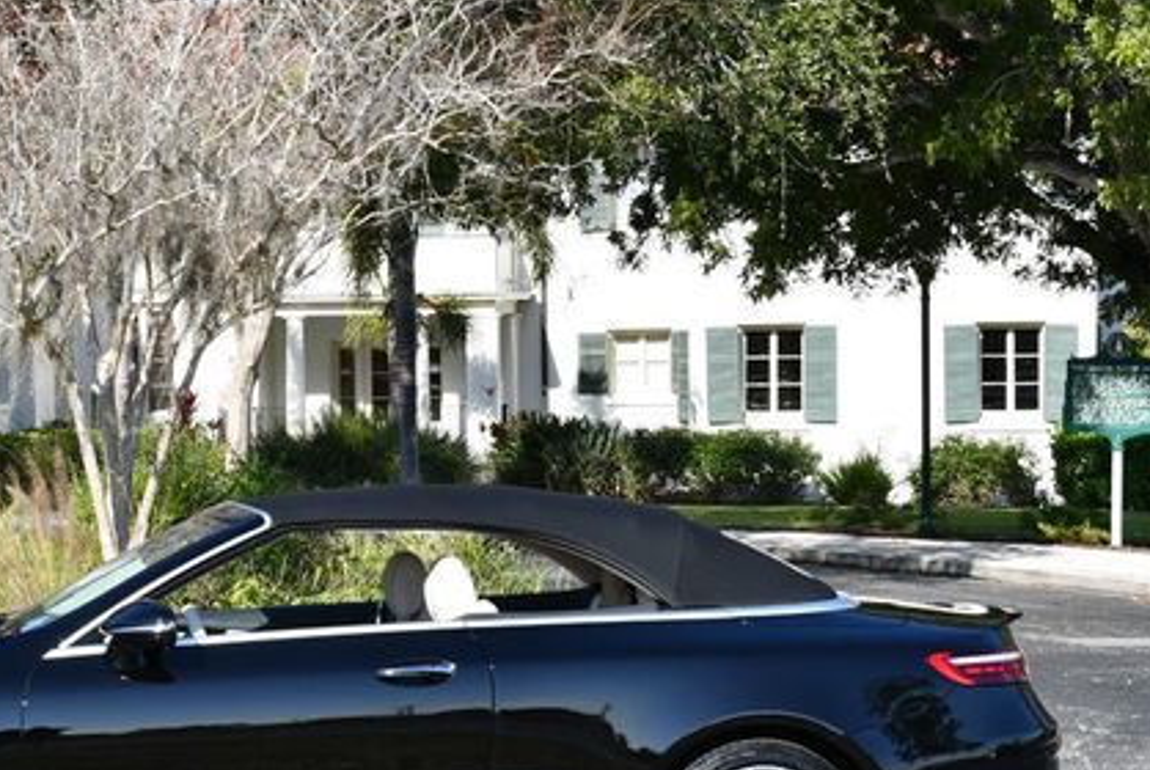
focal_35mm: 104
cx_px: 319
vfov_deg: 13.2
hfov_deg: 19.5
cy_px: 534
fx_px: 3327
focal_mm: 34
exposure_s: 1/250
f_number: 8
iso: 140
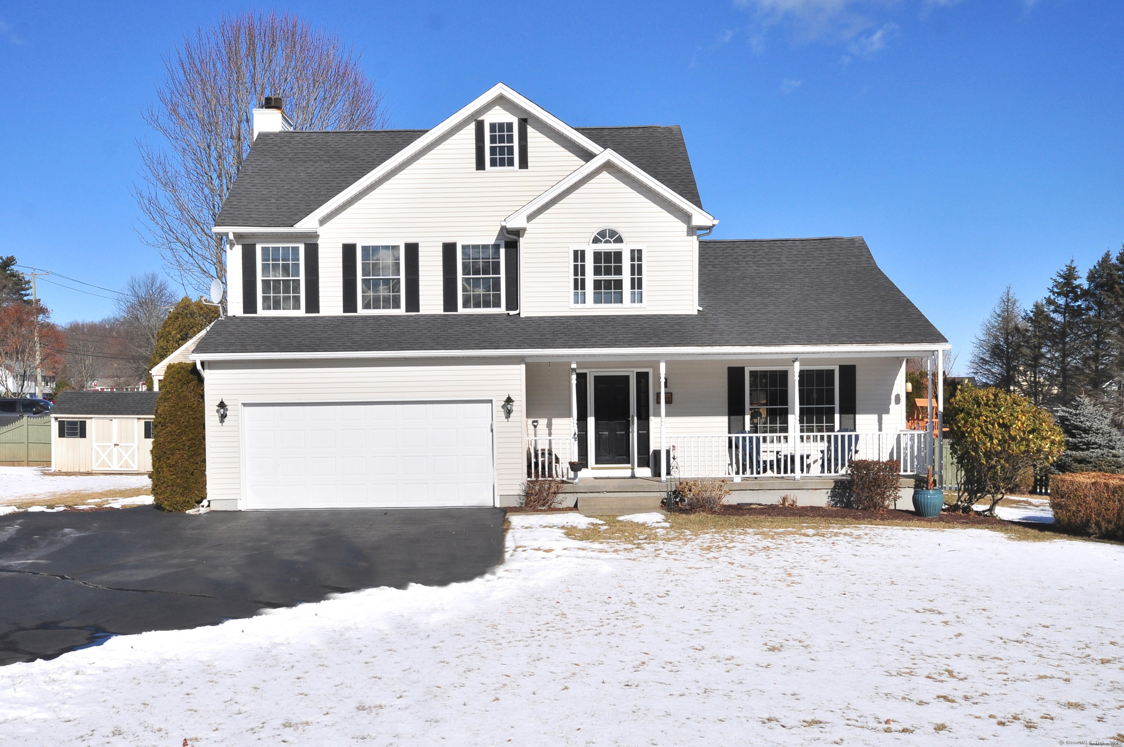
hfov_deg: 62.0
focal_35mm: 30
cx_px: 562
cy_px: 374
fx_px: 936
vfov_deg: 43.5
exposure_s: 1/800
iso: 200
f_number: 11
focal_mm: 20
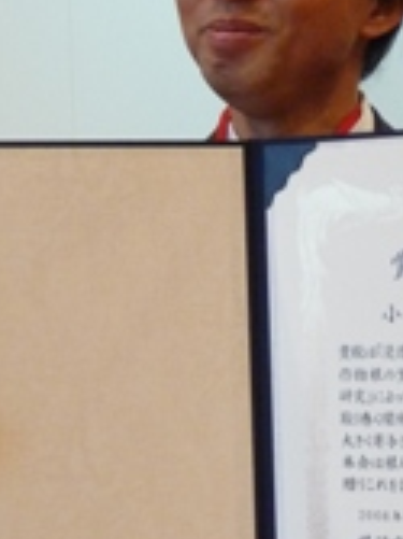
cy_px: 432
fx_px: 1881
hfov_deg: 12.2
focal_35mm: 121
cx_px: 303
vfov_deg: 16.2
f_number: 4.1
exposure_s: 1/25
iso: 400
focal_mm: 7.6
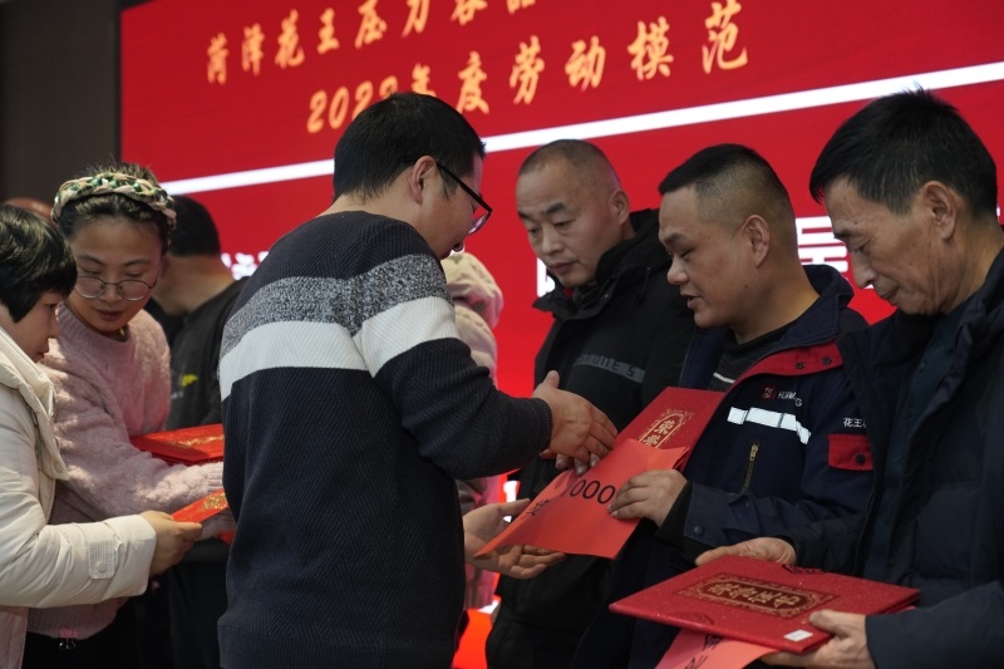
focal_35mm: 69
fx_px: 1924
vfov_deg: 19.7
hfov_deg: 29.2
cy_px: 334
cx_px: 502
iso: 1600
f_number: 4
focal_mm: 69
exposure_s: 1/160
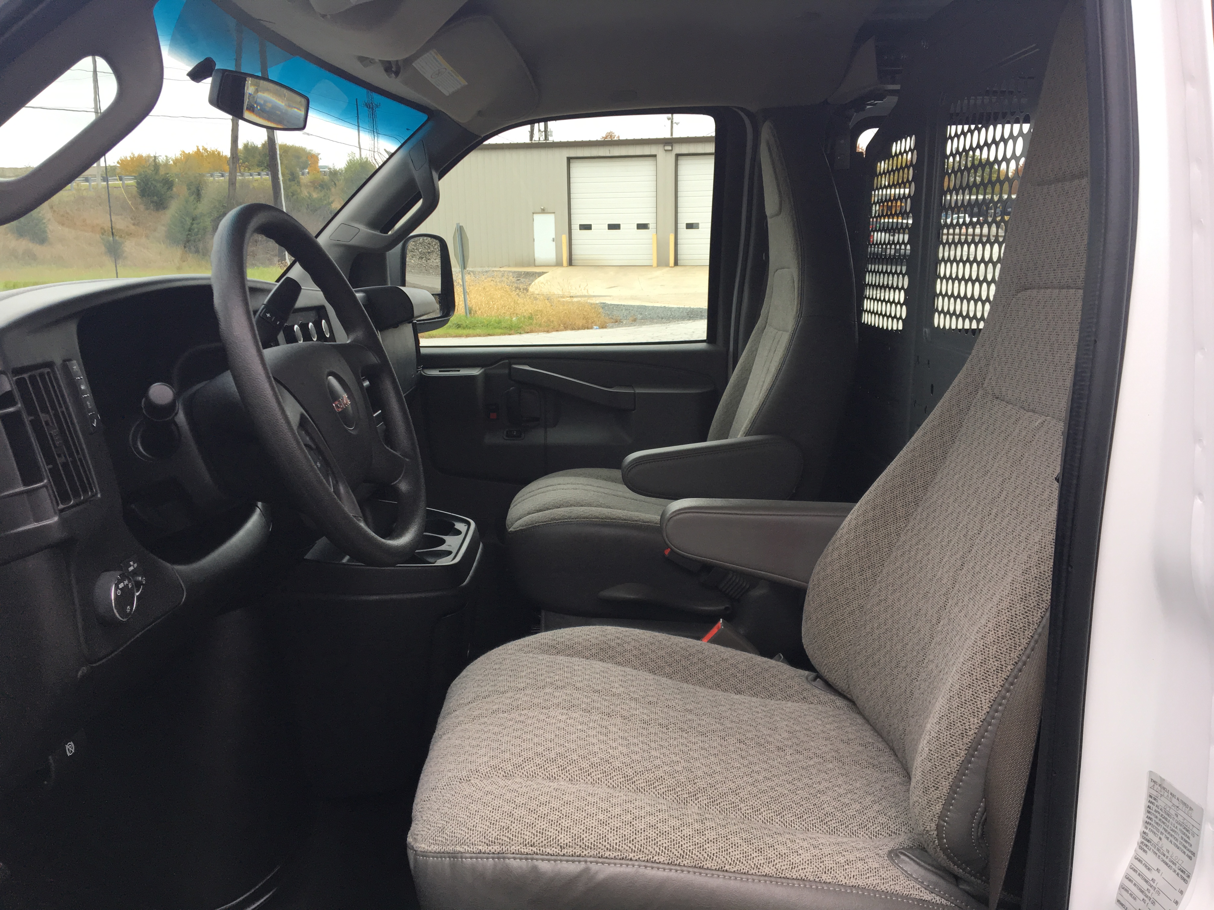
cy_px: 455
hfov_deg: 61.7
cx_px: 607
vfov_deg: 48.2
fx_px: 1017
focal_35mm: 29
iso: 40
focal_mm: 4.15
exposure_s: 1/120
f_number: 2.2
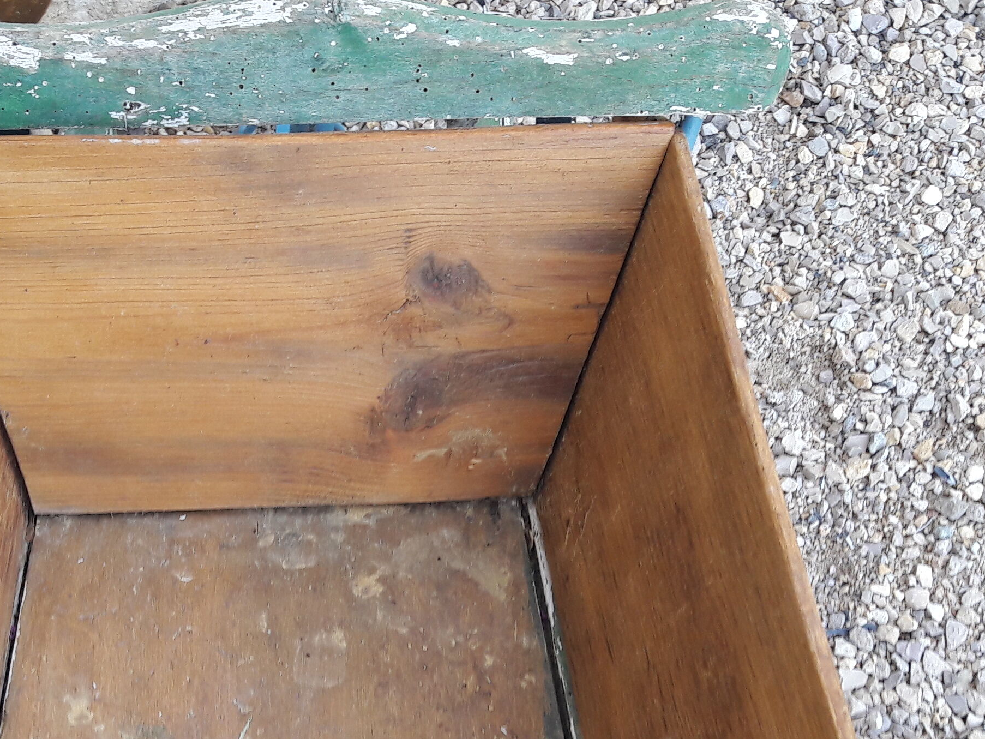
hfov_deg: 29.8
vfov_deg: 22.3
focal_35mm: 64
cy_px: 682
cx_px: 249
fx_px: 1821
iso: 50
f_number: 1.9
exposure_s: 1/100
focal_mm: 3.7
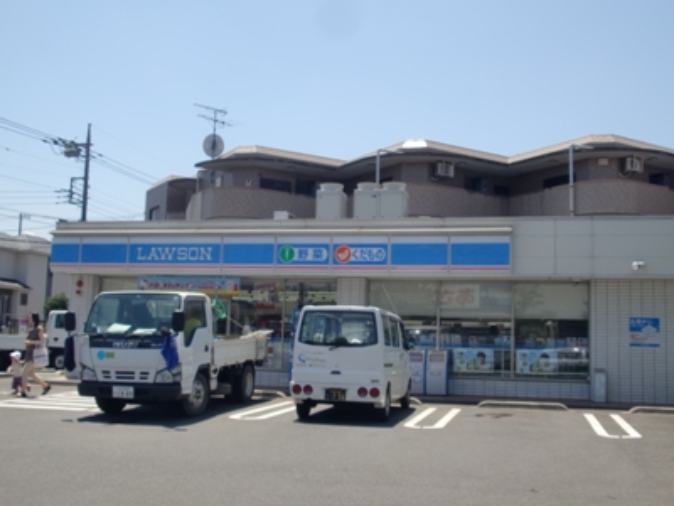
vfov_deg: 36.8
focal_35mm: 39
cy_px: 253
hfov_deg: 47.9
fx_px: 759
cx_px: 337
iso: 64
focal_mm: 6.51
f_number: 9.1
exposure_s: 1/125
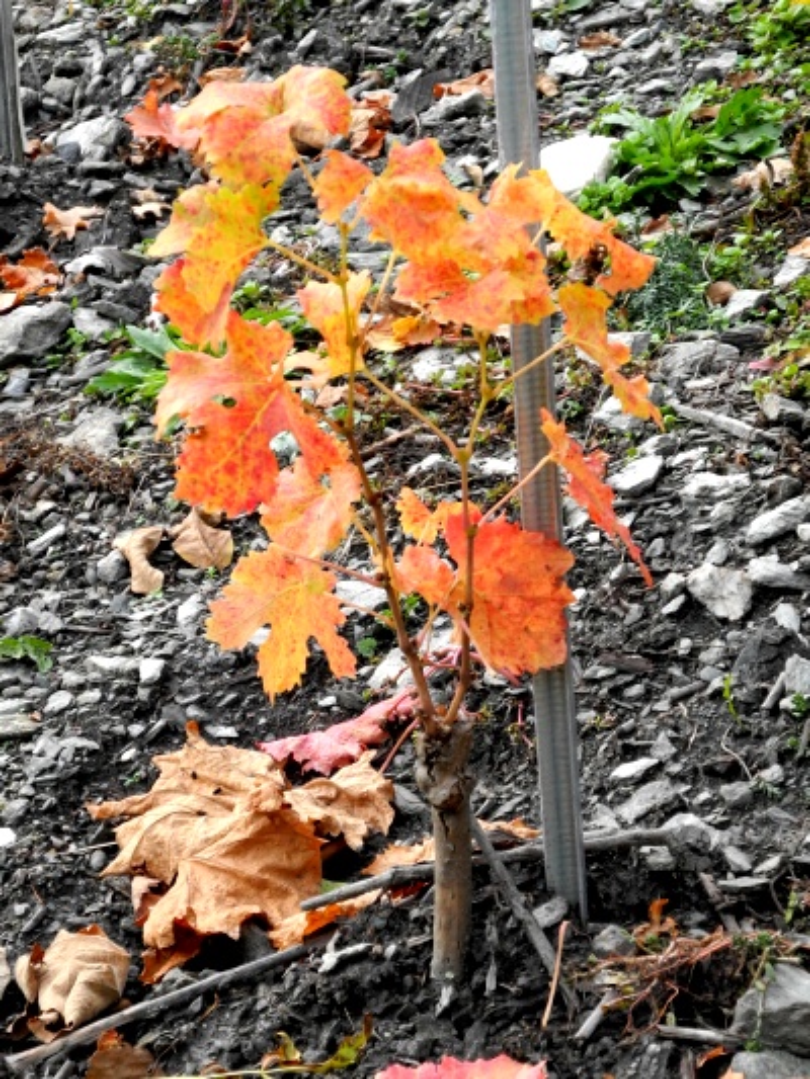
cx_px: 405
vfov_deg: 18.7
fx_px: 3275
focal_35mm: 105
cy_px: 540
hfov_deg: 14.1
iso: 100
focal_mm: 22.5
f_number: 4.5
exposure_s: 1/100
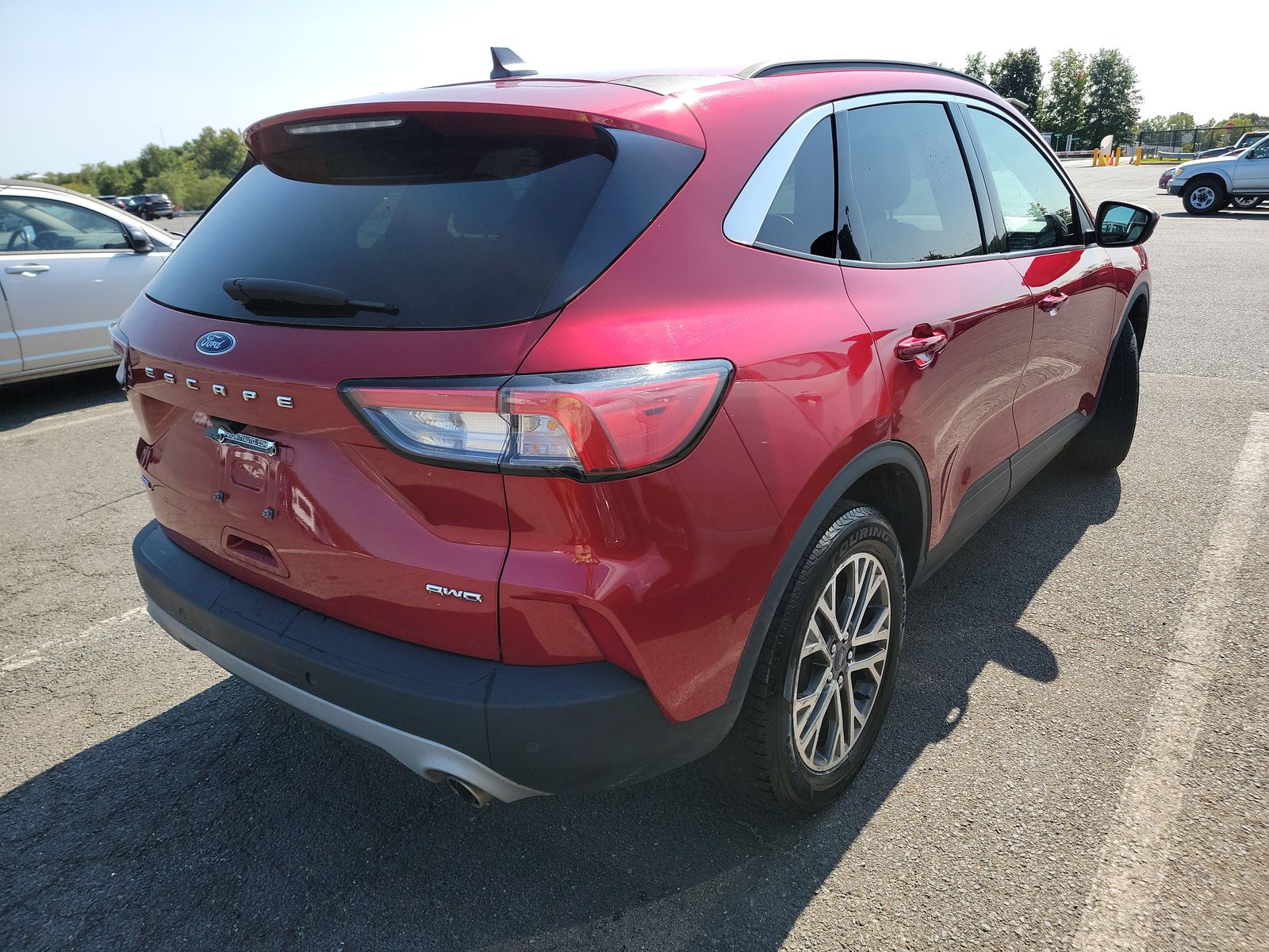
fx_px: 880
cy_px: 476
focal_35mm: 24
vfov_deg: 56.8
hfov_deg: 71.6
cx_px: 634
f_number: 1.8
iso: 50
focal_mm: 6.7
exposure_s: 1/506
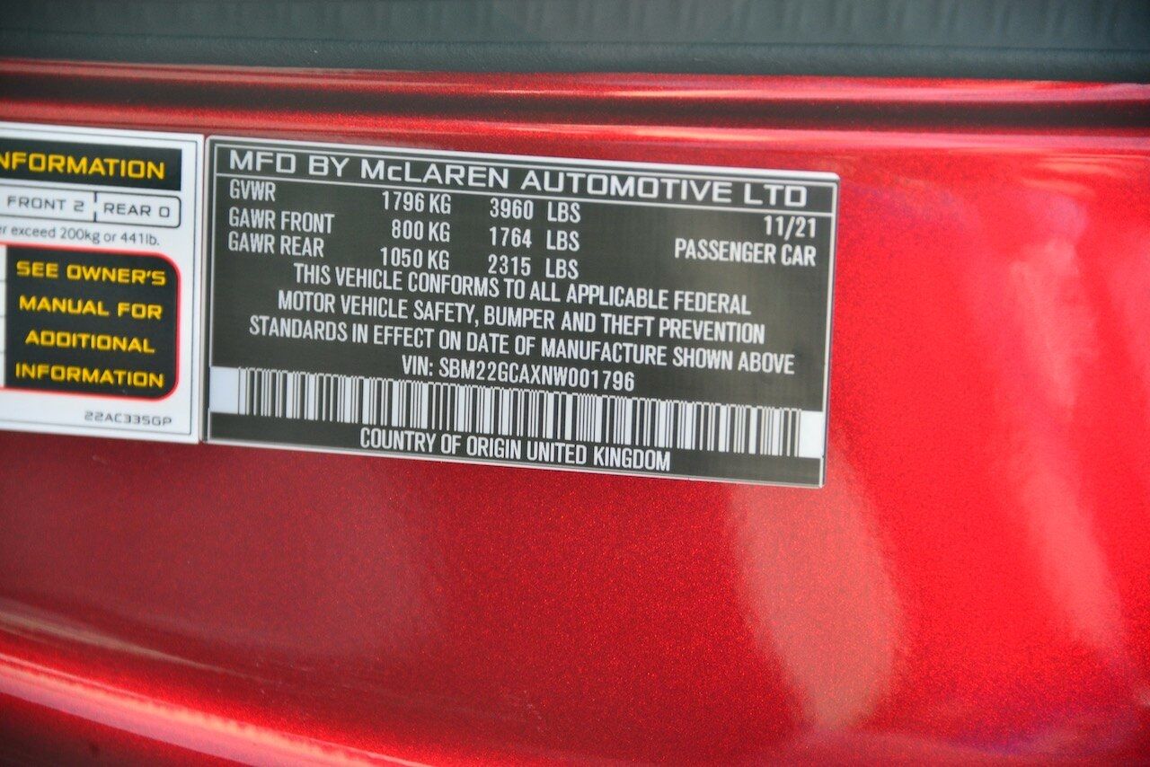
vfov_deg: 6.0
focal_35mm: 230
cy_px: 384
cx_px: 575
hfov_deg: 8.9
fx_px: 7348
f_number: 5.6
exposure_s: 1/160
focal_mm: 230
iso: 500
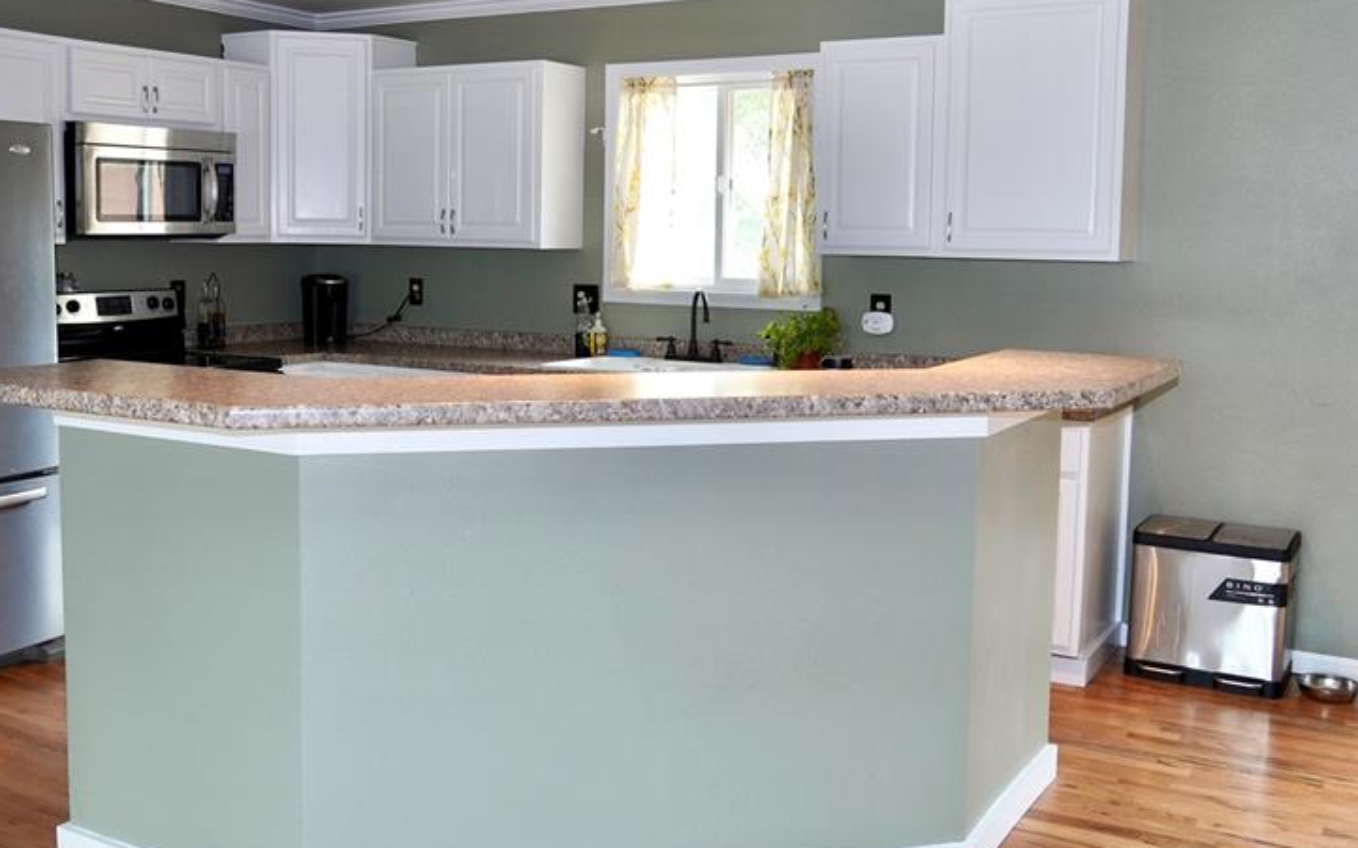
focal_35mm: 39
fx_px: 1443
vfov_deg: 32.7
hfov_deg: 50.3
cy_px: 372
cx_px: 609
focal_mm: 18
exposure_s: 1/40
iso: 400
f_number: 4
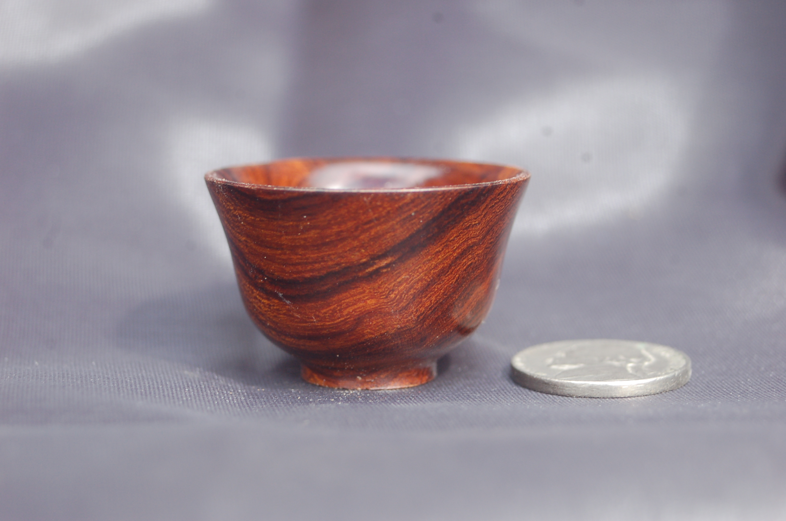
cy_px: 260
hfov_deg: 17.1
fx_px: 2616
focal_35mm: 120
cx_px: 393
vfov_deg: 11.4
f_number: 8
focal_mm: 80
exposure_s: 1/125
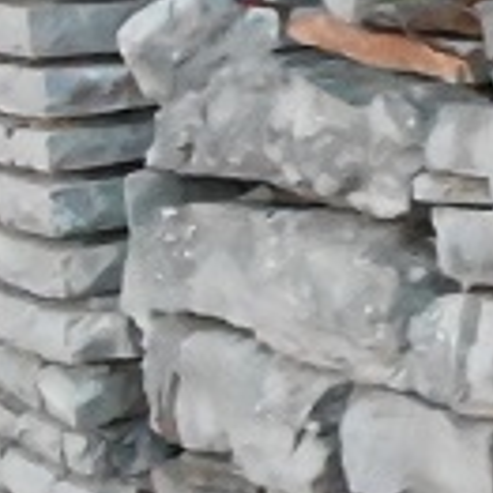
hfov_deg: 8.8
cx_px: 1837
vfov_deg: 14.6
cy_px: -26
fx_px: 1885
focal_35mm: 117
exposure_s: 1/20
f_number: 4
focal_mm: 12
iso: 20000
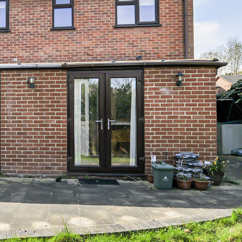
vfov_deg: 46.7
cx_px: 25
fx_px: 277
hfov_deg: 43.2
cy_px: 89
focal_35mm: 35
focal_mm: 12
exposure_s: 1/800
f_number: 5.6
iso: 250
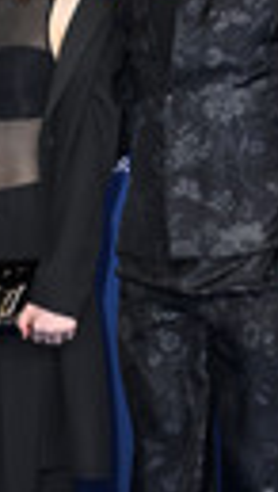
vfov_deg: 14.6
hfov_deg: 8.2
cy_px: 374
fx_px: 1905
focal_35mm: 146
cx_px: -103
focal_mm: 45
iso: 1000
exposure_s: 1/250
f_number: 5.6
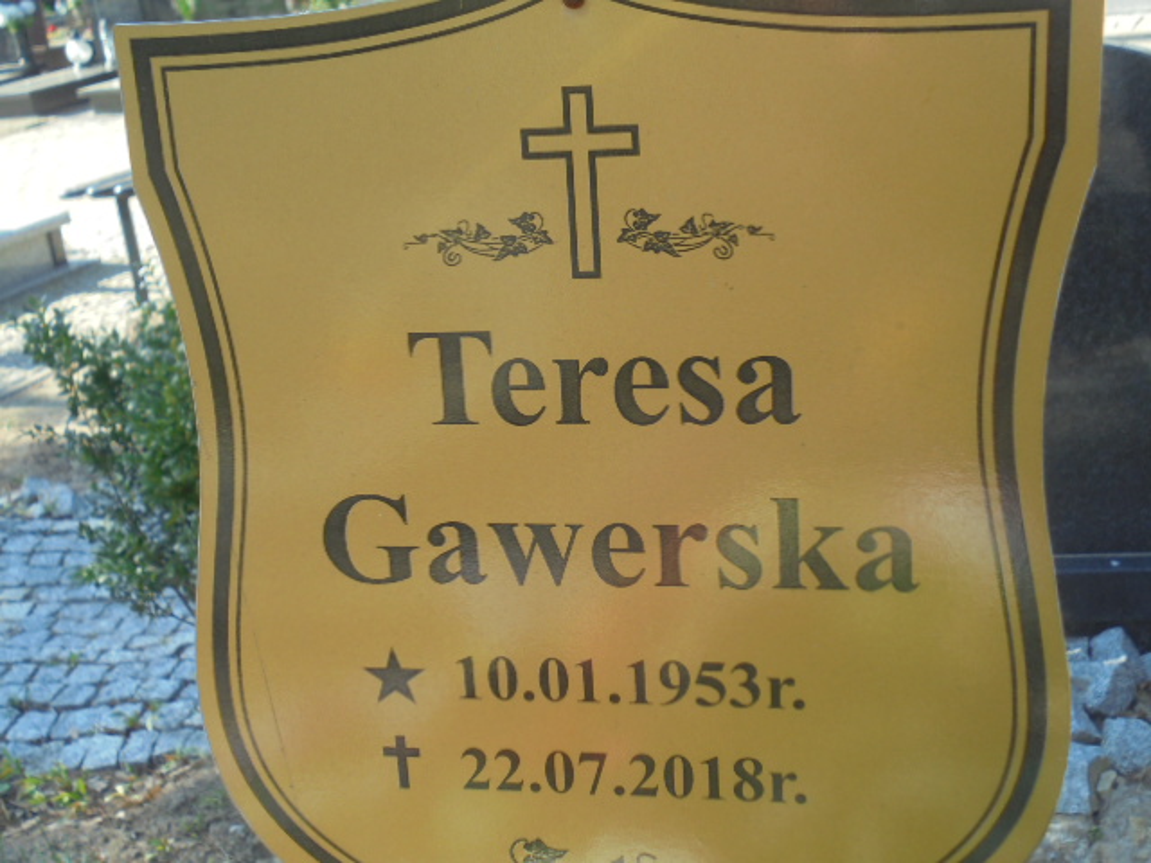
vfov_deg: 33.6
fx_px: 1430
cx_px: 576
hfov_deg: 43.9
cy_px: 432
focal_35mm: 43
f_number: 4.5
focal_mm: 7.8
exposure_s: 1/100
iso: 100
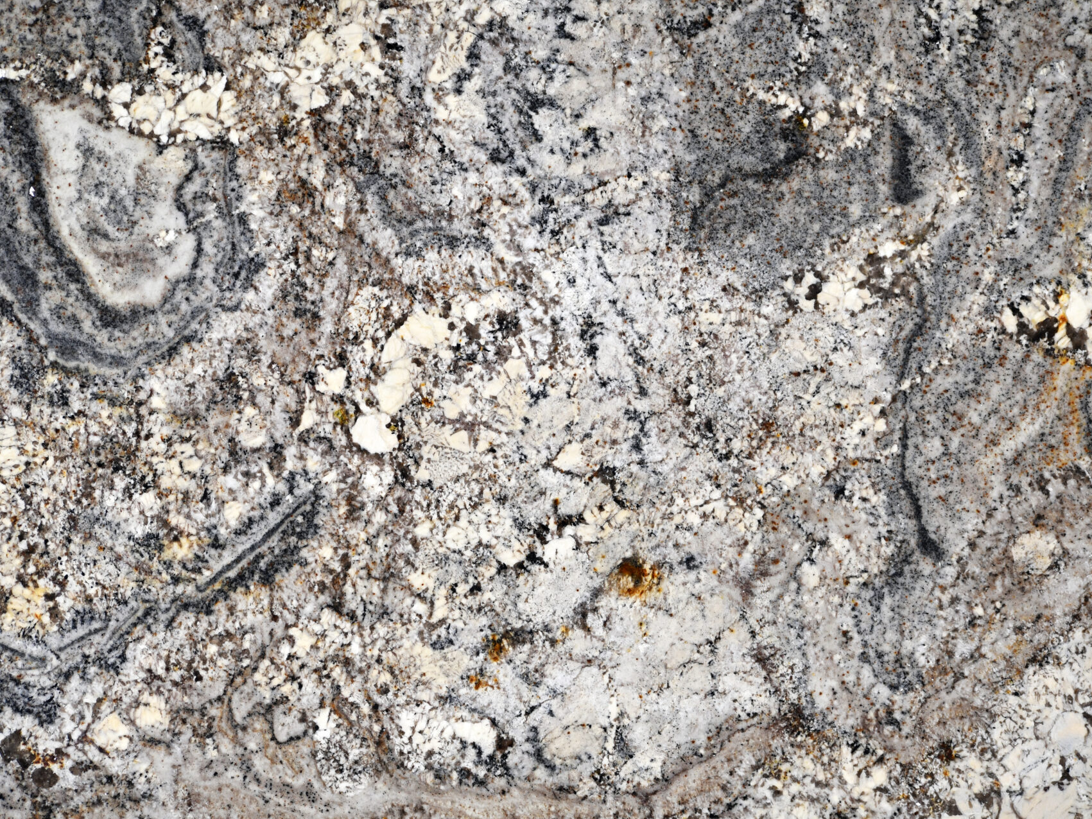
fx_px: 4007
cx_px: 570
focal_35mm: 127
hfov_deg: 15.5
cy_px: 410
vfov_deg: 11.7
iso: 200
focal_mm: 78
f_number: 5.6
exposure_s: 1/60
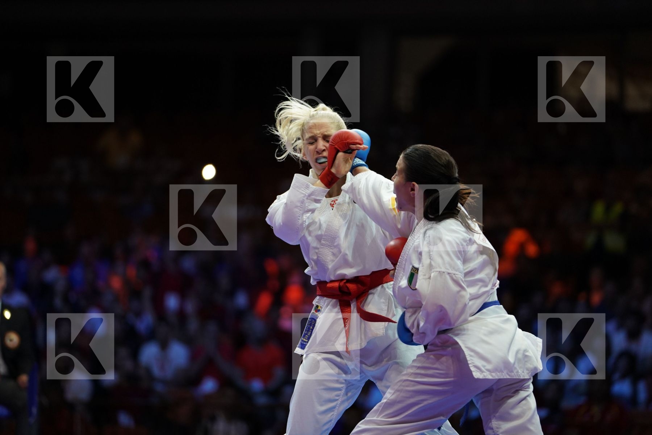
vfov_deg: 7.3
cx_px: 326
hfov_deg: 10.9
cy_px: 218
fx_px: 3423
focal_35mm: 189
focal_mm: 189
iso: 1600
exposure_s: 1/1000
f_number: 2.8
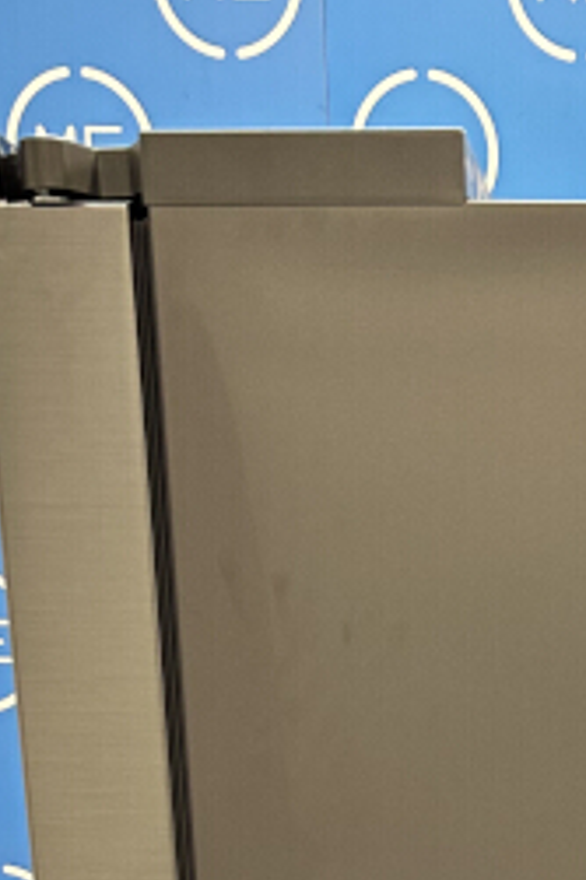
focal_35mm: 87
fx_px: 2127
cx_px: 672
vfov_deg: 19.7
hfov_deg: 15.2
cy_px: 1385
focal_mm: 5.7
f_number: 1.5
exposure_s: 1/50
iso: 125
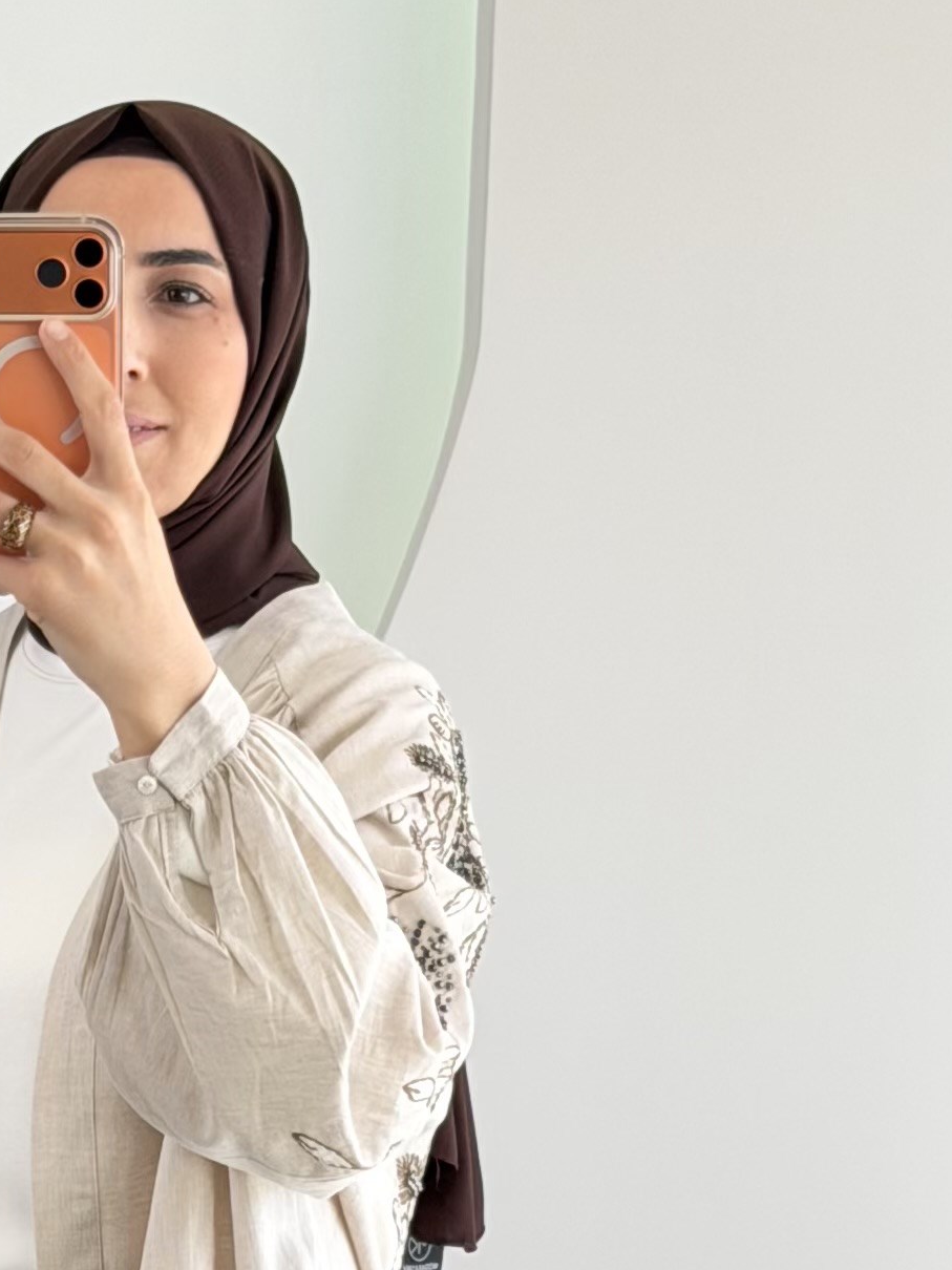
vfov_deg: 12.2
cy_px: 1288
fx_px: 5869
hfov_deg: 9.2
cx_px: -135
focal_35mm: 160
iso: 50
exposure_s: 1/202
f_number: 1.78
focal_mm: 6.76
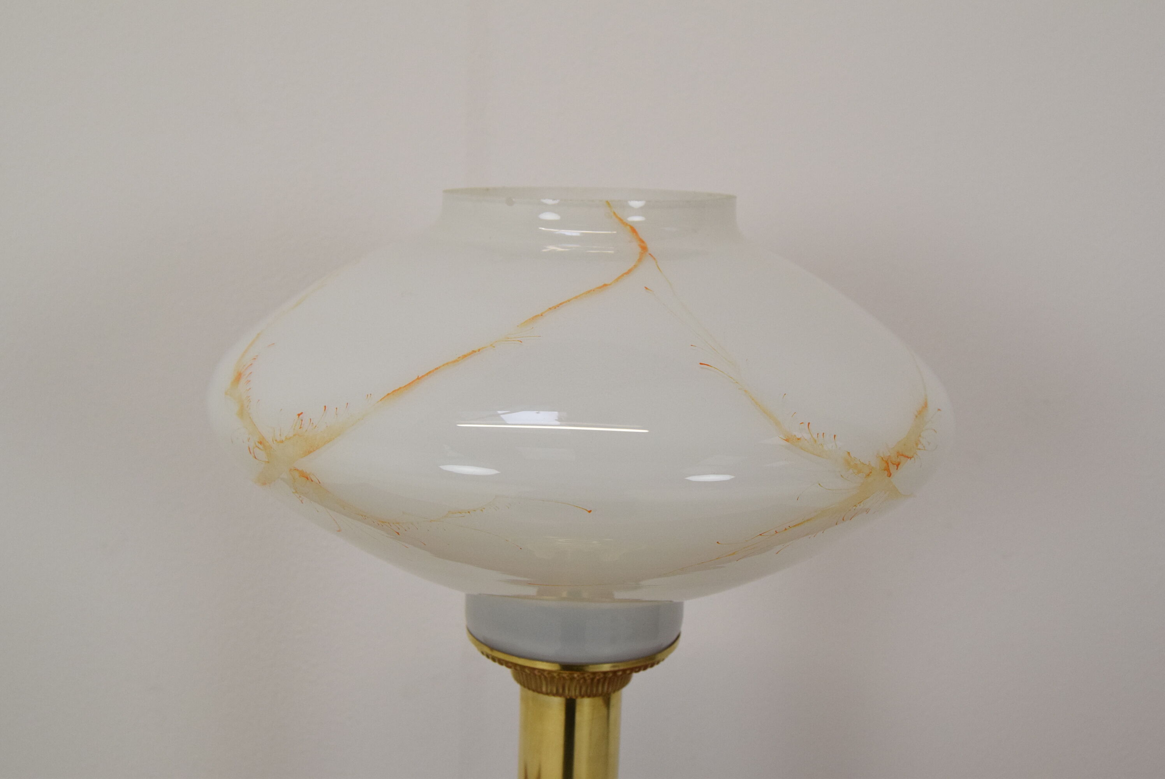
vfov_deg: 31.9
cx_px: 582
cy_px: 390
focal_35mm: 42
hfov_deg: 46.4
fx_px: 1360
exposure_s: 1/320
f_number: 9
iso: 1600
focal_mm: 28
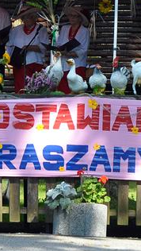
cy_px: 52
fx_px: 1965
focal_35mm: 296
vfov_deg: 7.3
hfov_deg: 4.1
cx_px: -48
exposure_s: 1/640
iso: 640
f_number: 6.3
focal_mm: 70
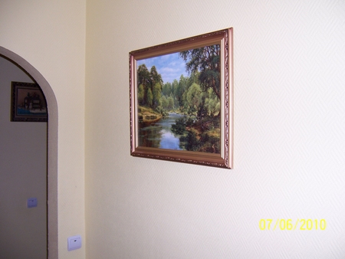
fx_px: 329
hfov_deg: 55.3
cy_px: 130
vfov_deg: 43.0
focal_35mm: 33
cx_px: 172
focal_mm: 5.5
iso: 80
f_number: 2.8
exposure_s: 1/60
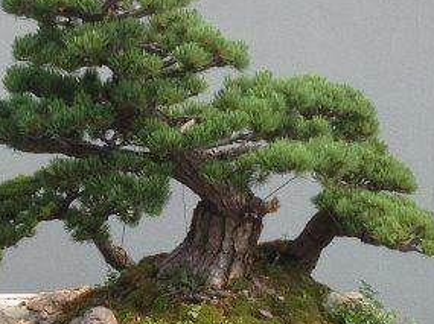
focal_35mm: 80
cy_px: 165
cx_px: 75
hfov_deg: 24.0
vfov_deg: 18.4
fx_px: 1002
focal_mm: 4.13
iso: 50
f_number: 2.4
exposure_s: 1/653
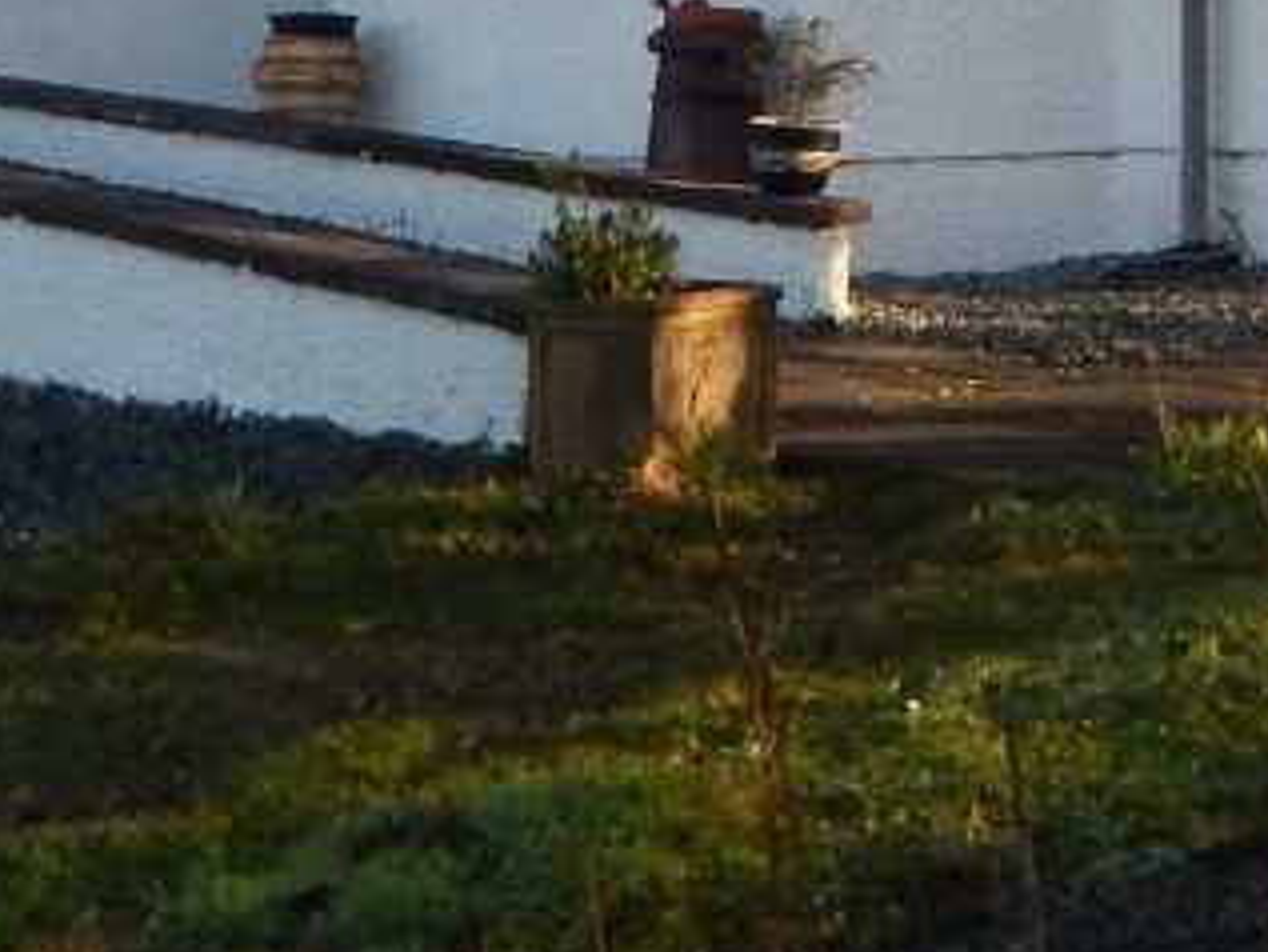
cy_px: -832
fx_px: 3664
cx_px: 1064
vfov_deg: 13.2
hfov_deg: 19.4
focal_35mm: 100
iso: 125
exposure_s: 1/400
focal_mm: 4
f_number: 3
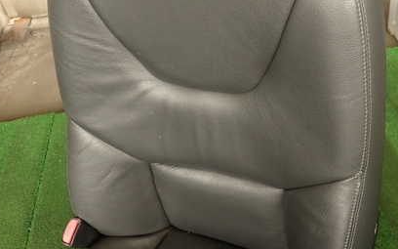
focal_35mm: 39
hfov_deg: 50.3
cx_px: 215
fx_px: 423
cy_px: 109
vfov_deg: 32.7
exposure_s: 1/60
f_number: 2
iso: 160
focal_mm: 4.5
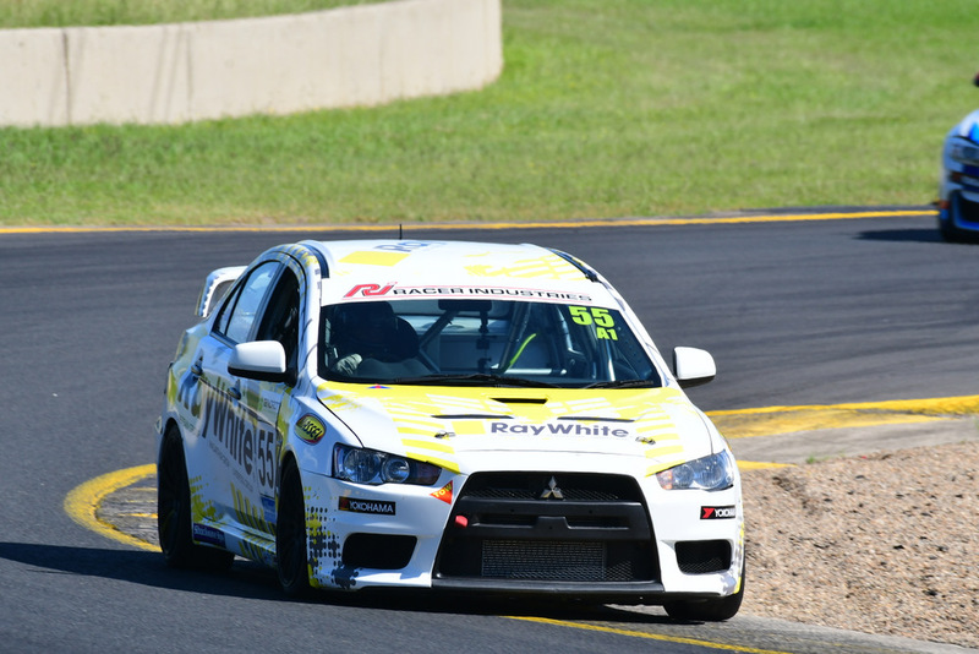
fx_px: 20402
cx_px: 490
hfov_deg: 2.7
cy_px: 327
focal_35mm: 750
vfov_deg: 1.8
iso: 320
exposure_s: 1/400
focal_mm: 500
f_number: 11
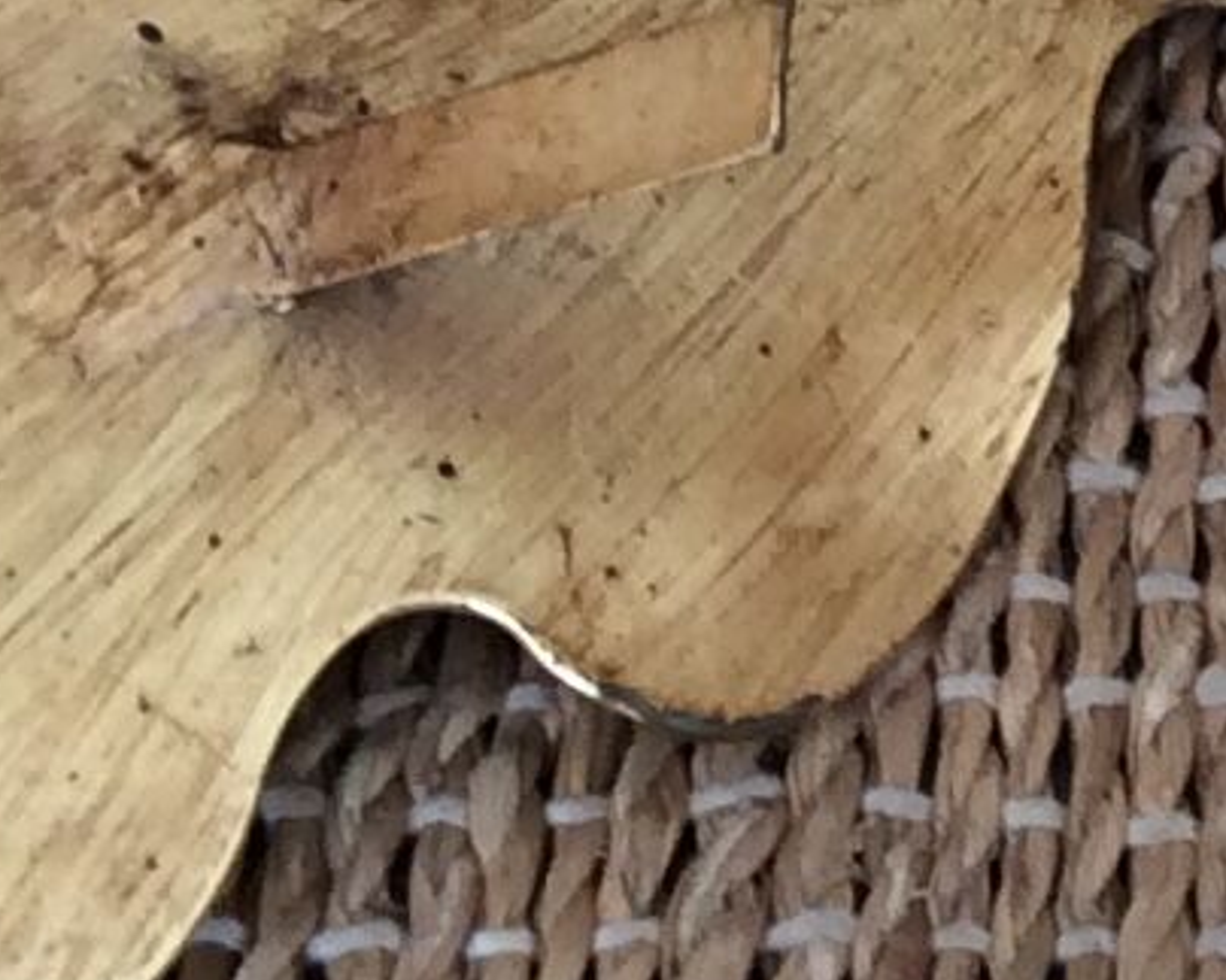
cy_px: -467
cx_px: 1651
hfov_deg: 9.5
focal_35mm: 200
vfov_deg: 7.6
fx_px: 7255
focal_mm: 3.3
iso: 40
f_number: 2.4
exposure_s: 1/33
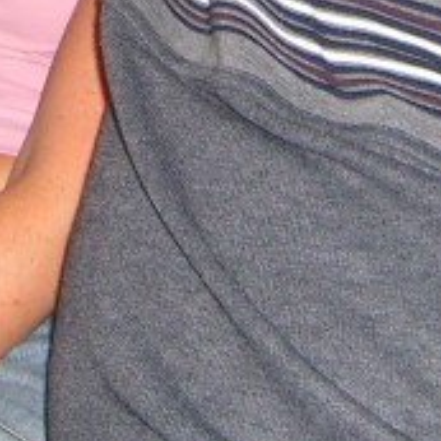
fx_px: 2234
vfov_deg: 10.9
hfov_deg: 11.2
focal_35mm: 155
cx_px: 31
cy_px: -224
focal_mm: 7.9
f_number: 2.8
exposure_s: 1/60
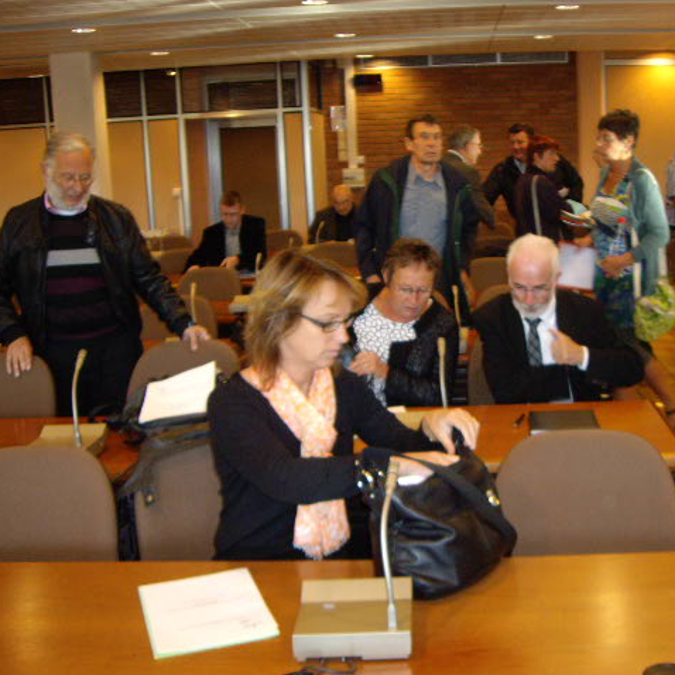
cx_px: 432
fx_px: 993
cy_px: 338
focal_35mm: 45
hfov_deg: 37.3
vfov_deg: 37.6
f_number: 2.7
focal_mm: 6.2
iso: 200
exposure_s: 1/40
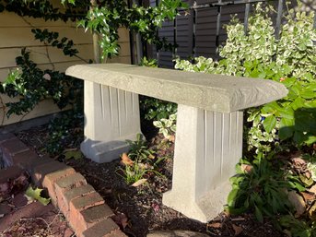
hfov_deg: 67.3
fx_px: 237
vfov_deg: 53.0
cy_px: 118
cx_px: 158
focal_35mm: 26
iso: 32
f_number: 1.6
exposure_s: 1/932
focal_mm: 4.2
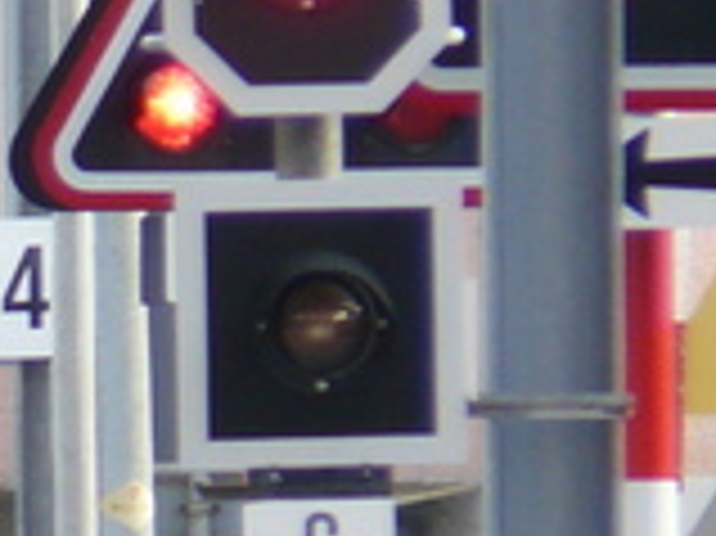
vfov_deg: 0.5
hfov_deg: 0.7
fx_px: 56735
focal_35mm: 2745
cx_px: -1310
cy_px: 788
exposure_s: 1/160
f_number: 4
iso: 100
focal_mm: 71.6
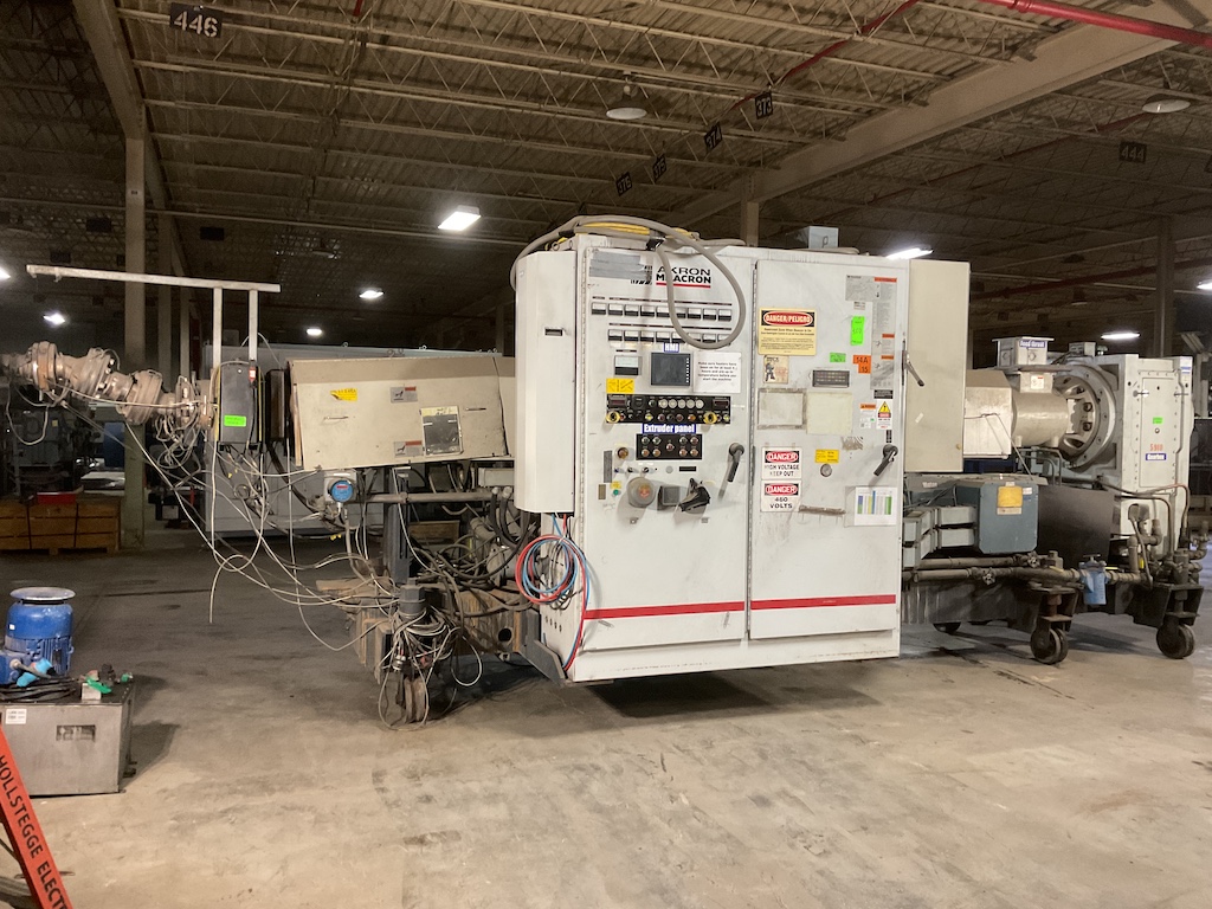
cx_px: 606
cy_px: 454
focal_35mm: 29
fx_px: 1015
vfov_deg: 48.2
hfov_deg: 61.7
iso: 200
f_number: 1.8
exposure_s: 1/40
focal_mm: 3
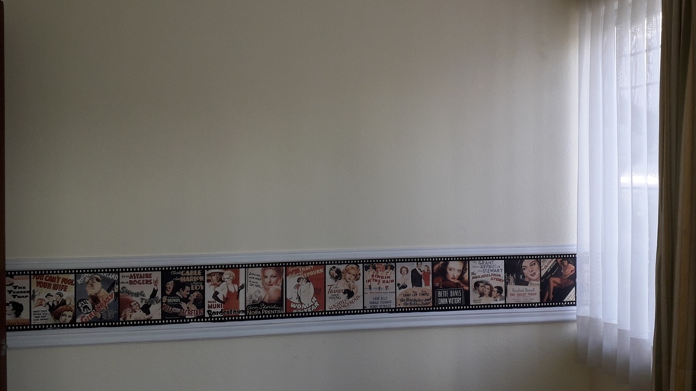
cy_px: 161
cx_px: 364
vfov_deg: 35.5
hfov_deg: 59.5
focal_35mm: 33
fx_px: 609
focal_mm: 3.6
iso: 40
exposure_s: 1/40
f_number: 1.9
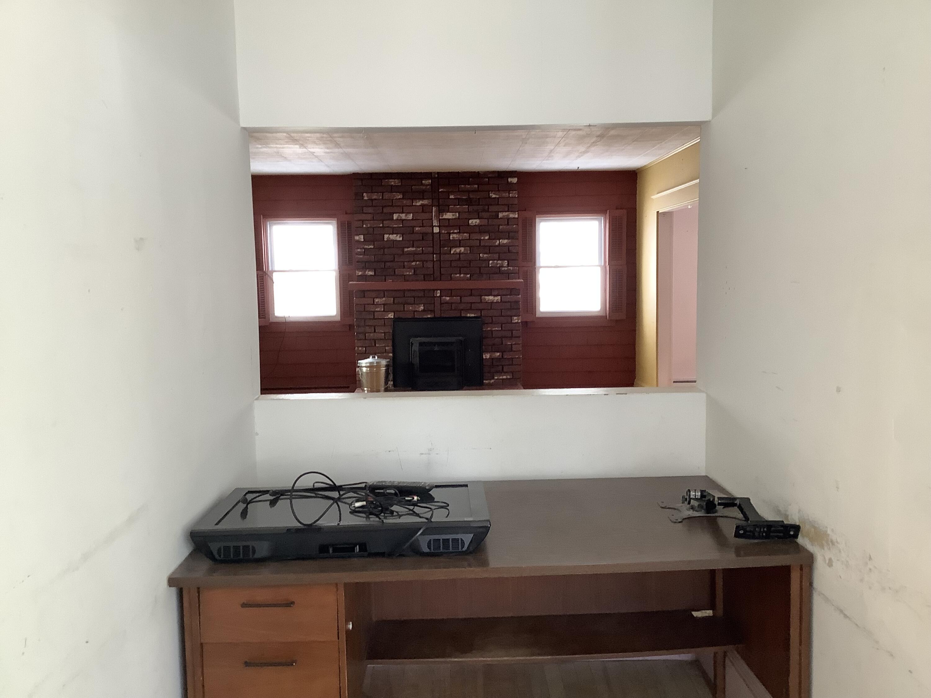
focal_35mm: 31
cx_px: 466
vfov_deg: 45.4
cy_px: 349
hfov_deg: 58.4
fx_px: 834
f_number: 2.4
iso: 160
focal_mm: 3.3
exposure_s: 1/60
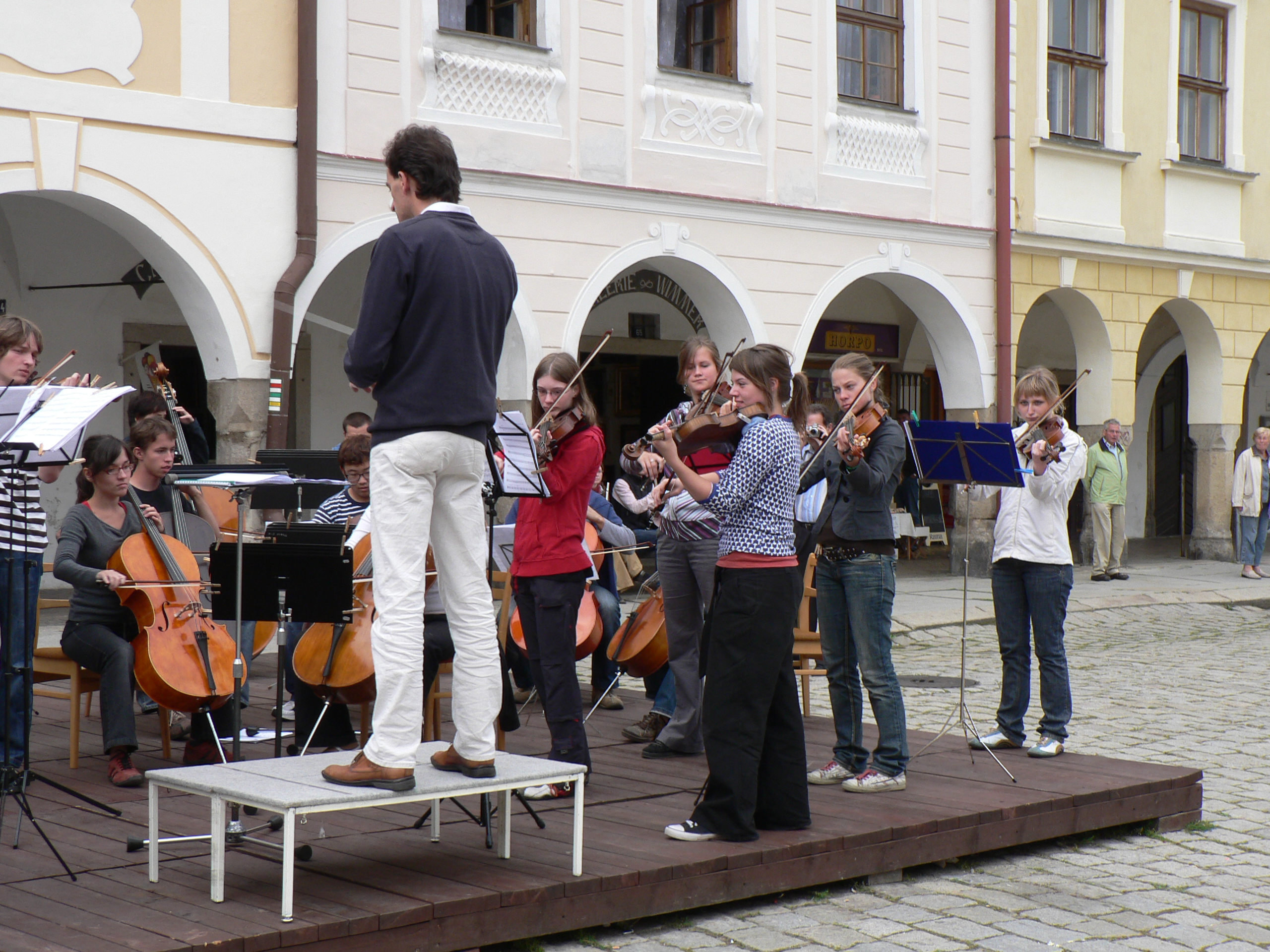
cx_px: 635
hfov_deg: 34.3
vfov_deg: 26.1
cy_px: 476
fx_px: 2055
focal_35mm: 56
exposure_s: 1/80
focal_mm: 9.3
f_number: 4
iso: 80
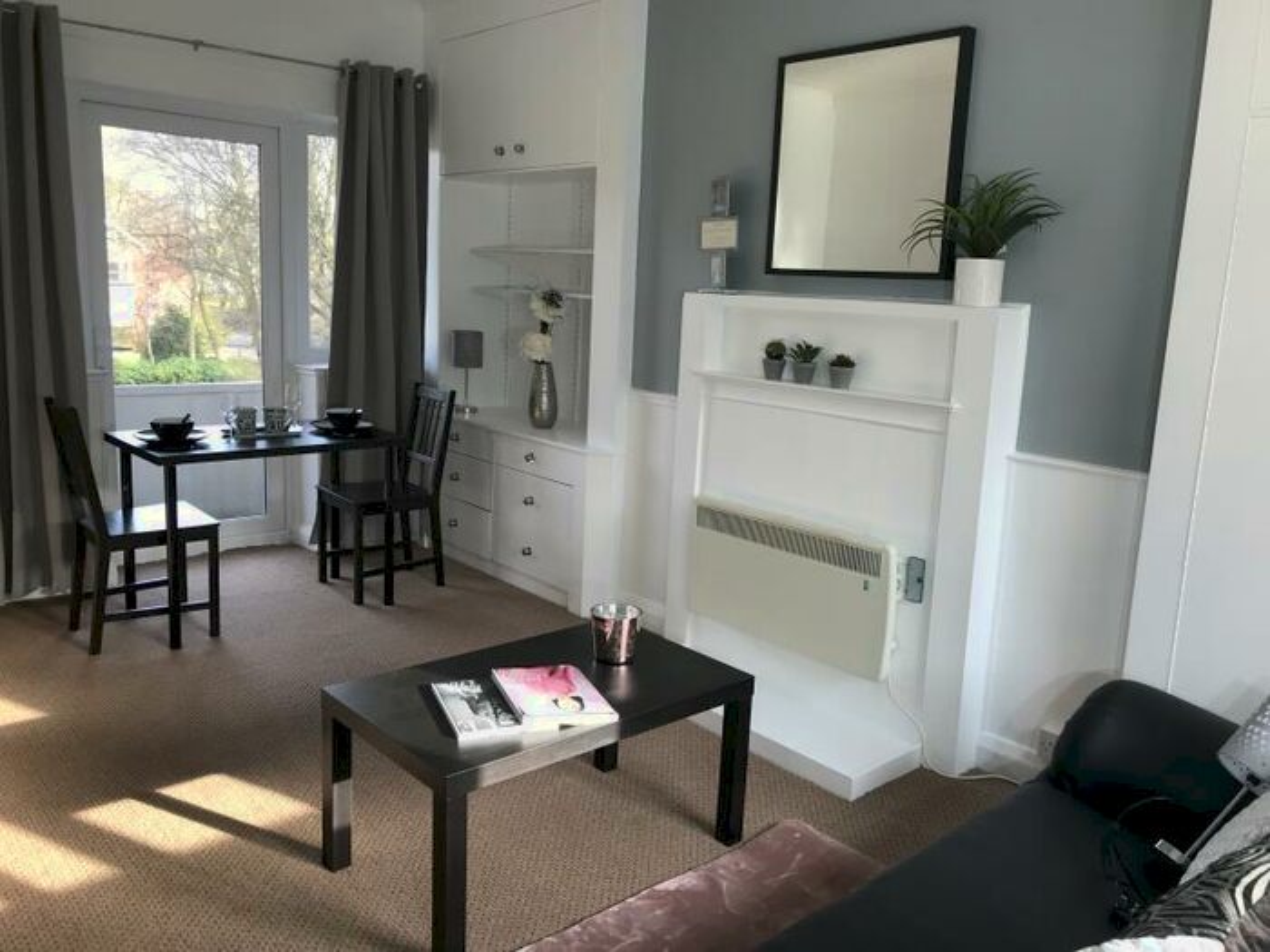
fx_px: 1027
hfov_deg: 63.4
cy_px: 476
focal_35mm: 28
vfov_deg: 49.7
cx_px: 635
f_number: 1.8
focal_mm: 3.99
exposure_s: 1/100
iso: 40
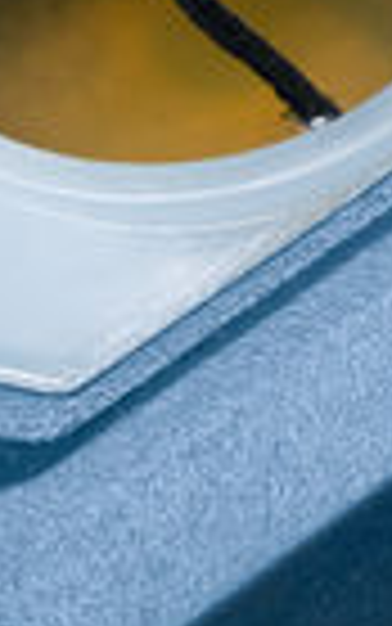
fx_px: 7035
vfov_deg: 5.0
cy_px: -378
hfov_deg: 3.2
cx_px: 599
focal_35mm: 412
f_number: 8
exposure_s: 1/50
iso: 800
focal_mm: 70
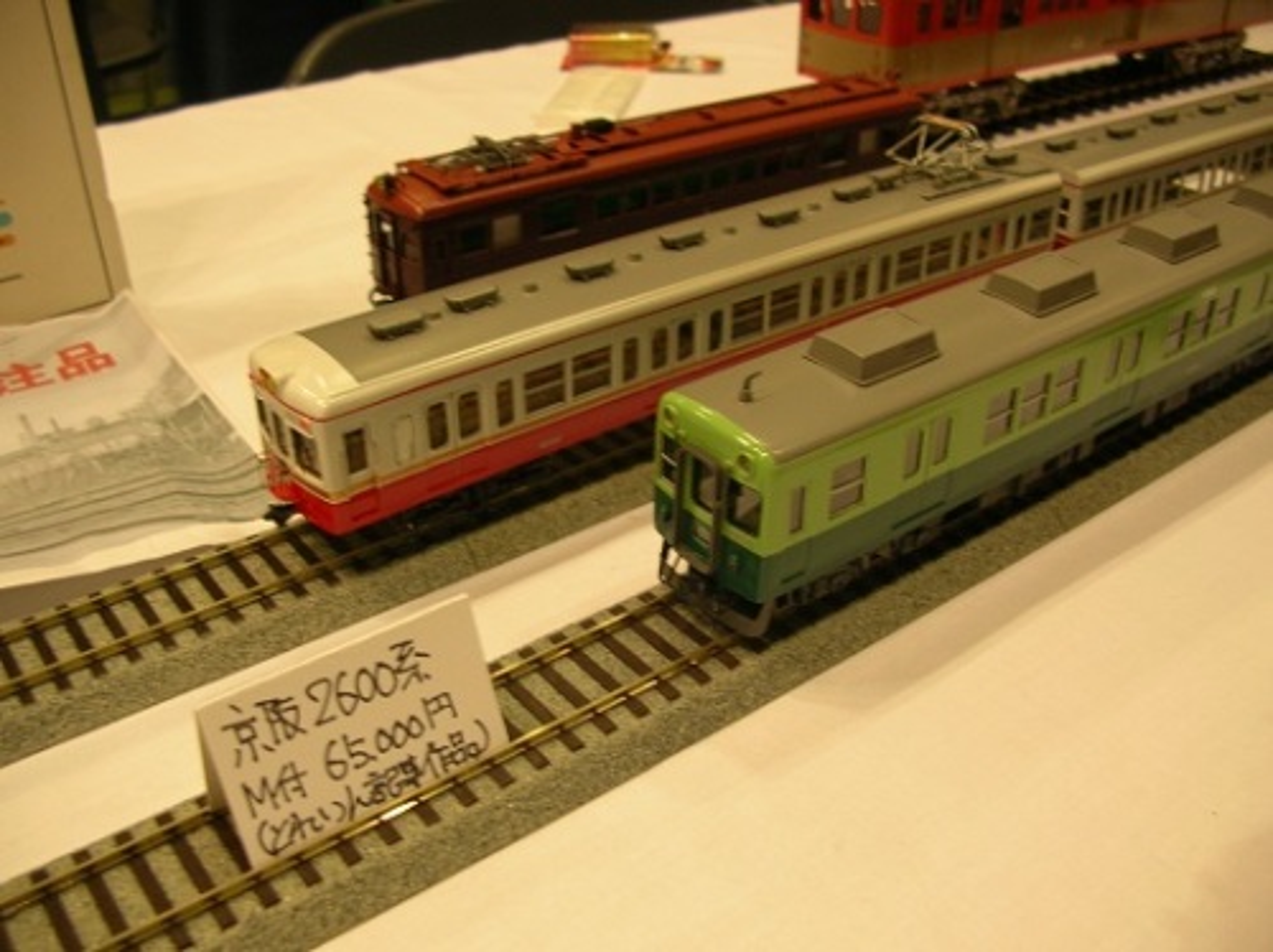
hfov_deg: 52.7
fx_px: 1286
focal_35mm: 35
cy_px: 476
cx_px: 636
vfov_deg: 40.6
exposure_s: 1/25
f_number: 2.8
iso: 50
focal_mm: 5.8
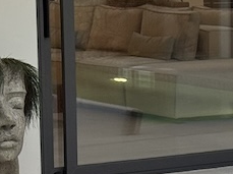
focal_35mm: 215
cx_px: 411
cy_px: 104
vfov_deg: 6.9
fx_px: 1445
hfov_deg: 8.9
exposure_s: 1/50
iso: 200
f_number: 1.78
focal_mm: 6.76
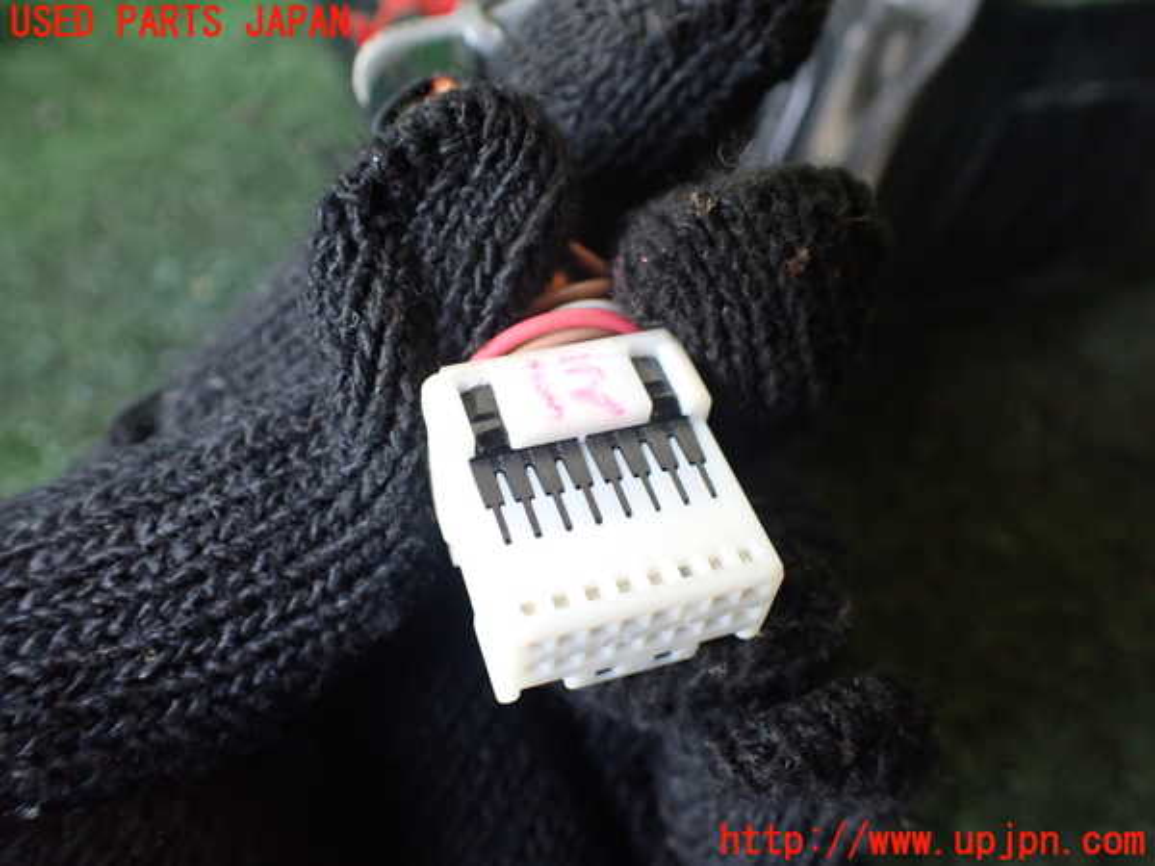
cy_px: 433
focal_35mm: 30
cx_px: 578
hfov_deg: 60.0
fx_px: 1001
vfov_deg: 46.8
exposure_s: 1/100
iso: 800
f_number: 2.3
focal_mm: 5.4
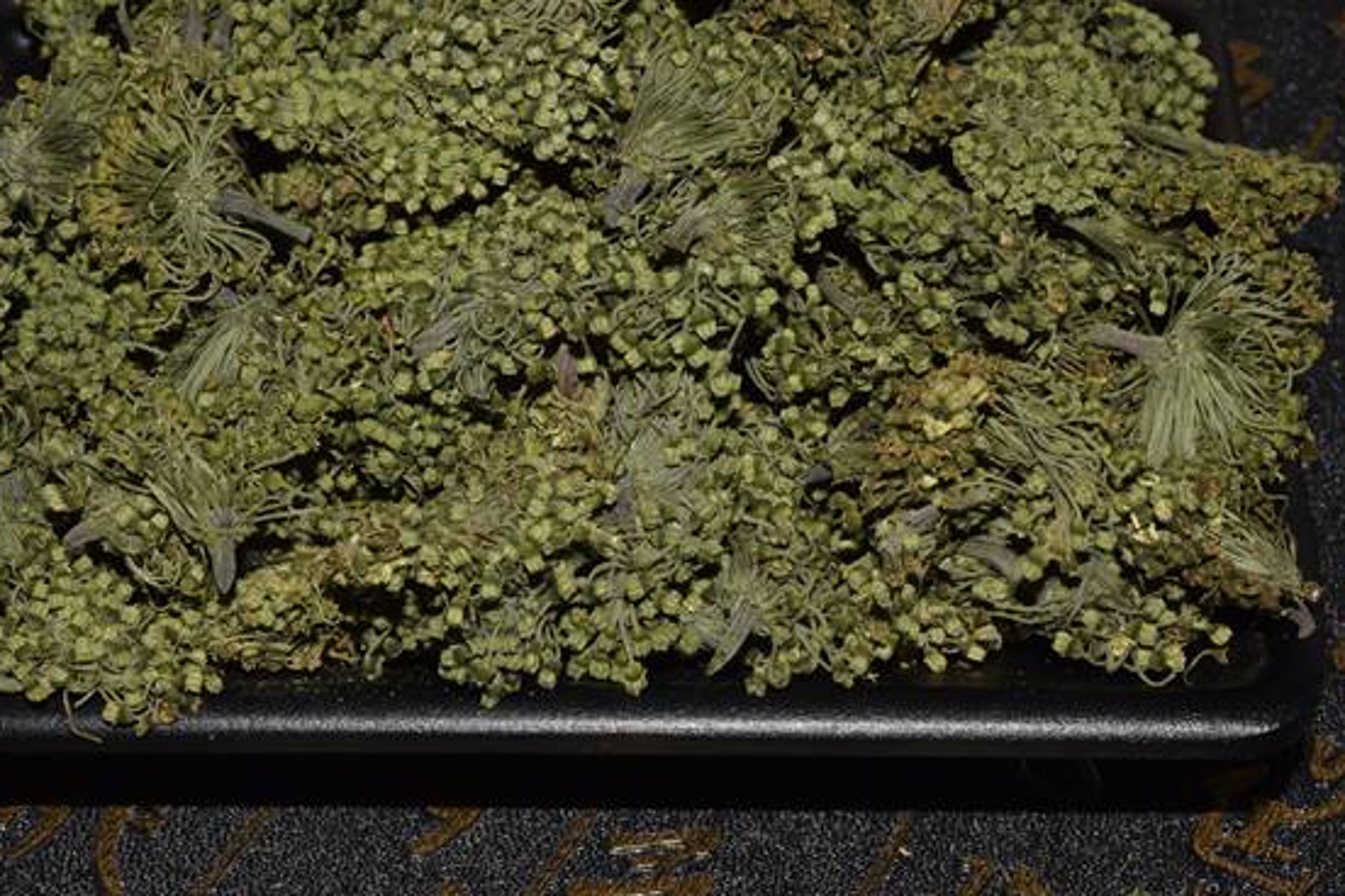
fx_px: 3250
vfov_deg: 15.7
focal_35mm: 87
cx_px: 558
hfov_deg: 23.4
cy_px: 376
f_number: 20
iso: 100
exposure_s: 1/60
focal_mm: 40
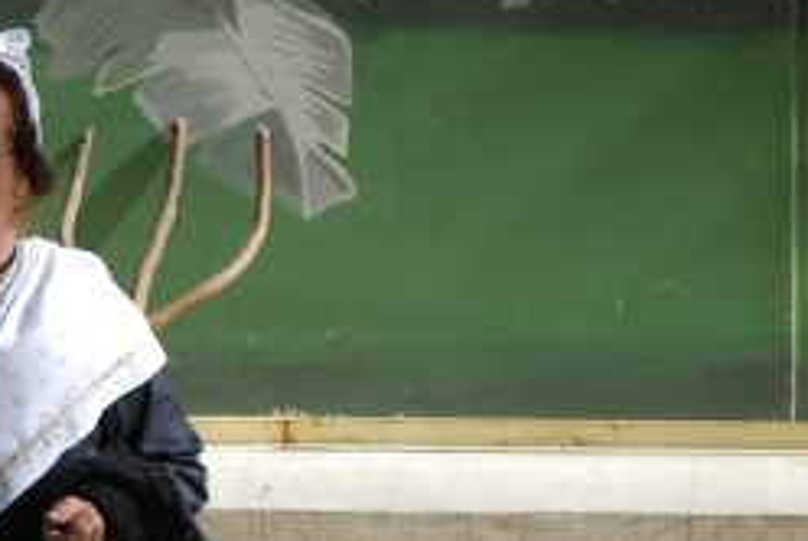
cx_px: 65
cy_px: 419
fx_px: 16336
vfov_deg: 1.9
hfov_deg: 2.8
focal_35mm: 727
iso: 200
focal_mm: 150
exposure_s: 1/640
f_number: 5.3
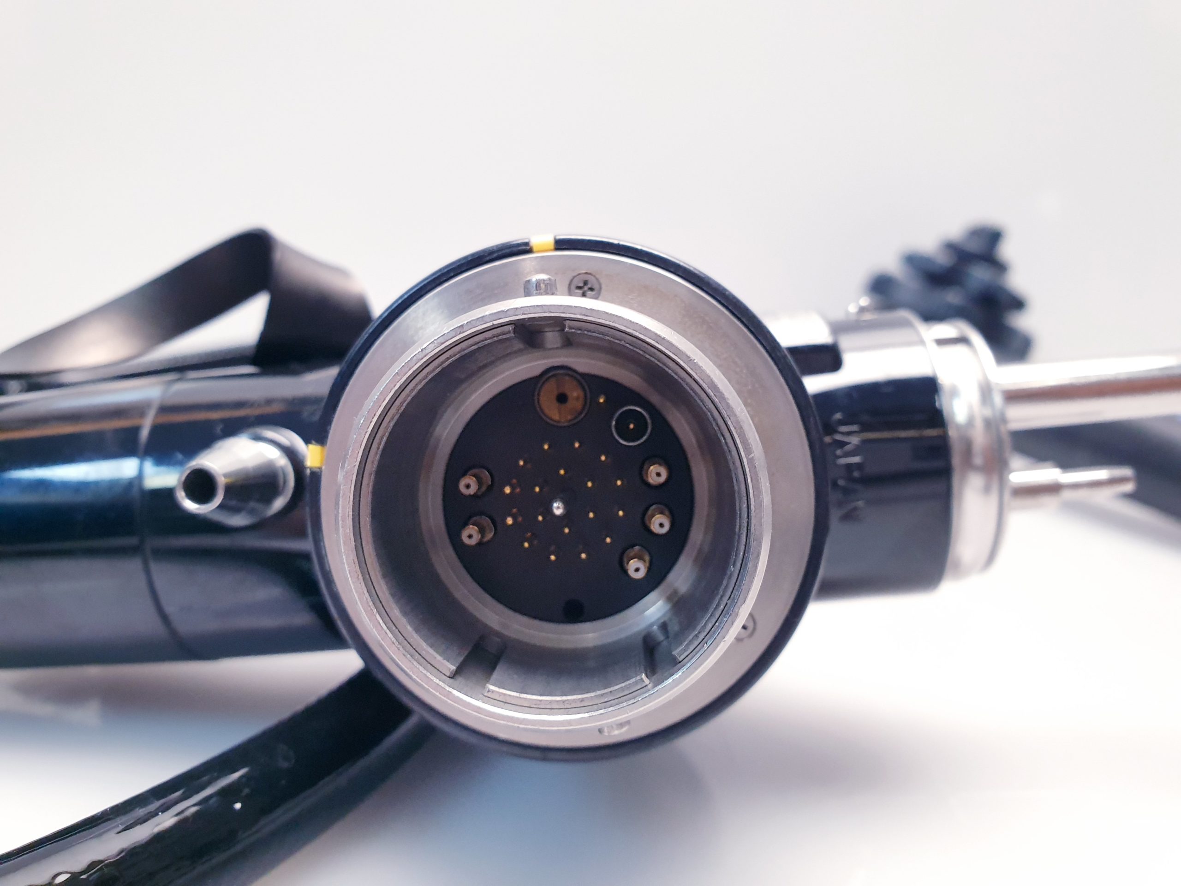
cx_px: 590
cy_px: 443
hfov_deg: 67.3
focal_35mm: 26
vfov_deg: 53.1
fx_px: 887
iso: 250
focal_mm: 4.3
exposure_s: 1/100
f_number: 2.4
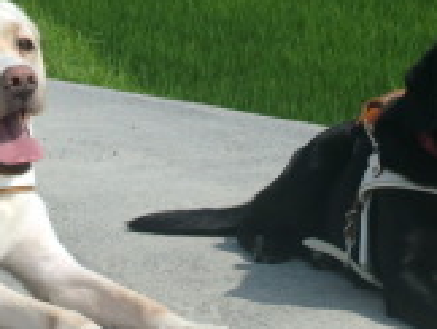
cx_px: 167
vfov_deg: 10.6
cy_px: -35
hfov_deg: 14.3
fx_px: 1745
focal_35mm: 138
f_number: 7.8
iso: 64
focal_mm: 6.3
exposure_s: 1/250
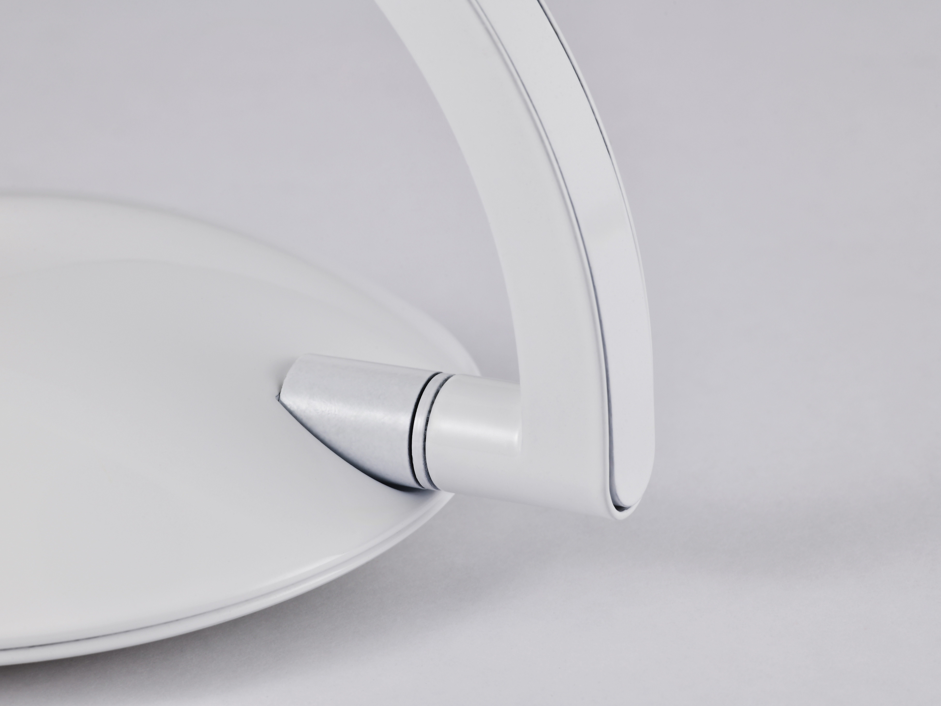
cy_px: 352
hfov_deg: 18.0
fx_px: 2963
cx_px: 420
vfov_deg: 13.6
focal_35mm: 109
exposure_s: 1/80
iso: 125
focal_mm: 100
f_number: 18
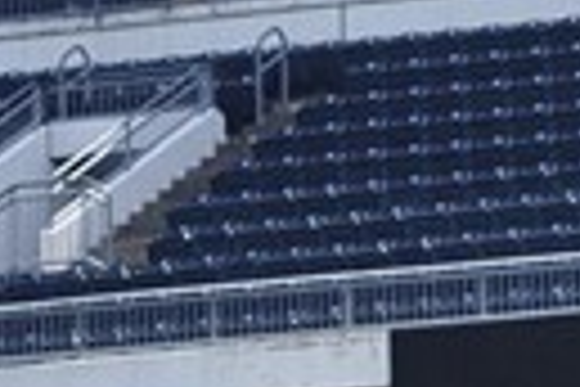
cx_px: 1852
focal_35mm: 582
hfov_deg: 3.4
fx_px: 9376
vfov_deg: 2.3
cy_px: 1408
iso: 200
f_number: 5
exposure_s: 1/640
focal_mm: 50
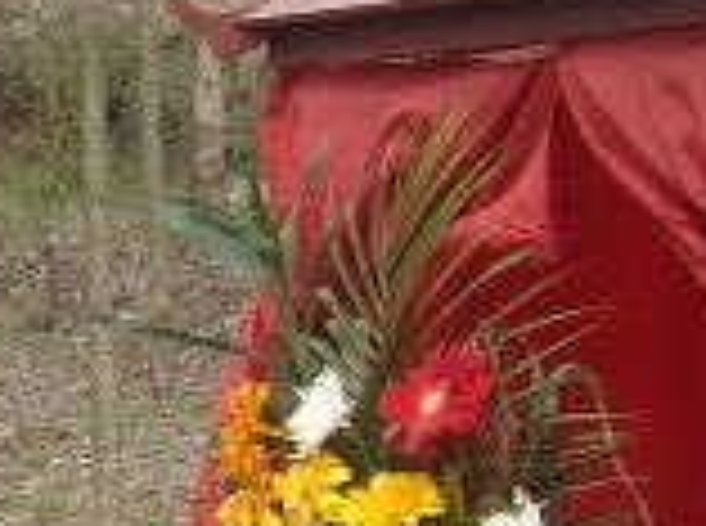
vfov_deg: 6.3
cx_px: -931
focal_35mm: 229
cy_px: 1083
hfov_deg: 8.1
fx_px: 4660
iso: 64
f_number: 2.8
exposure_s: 1/458
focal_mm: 5.7
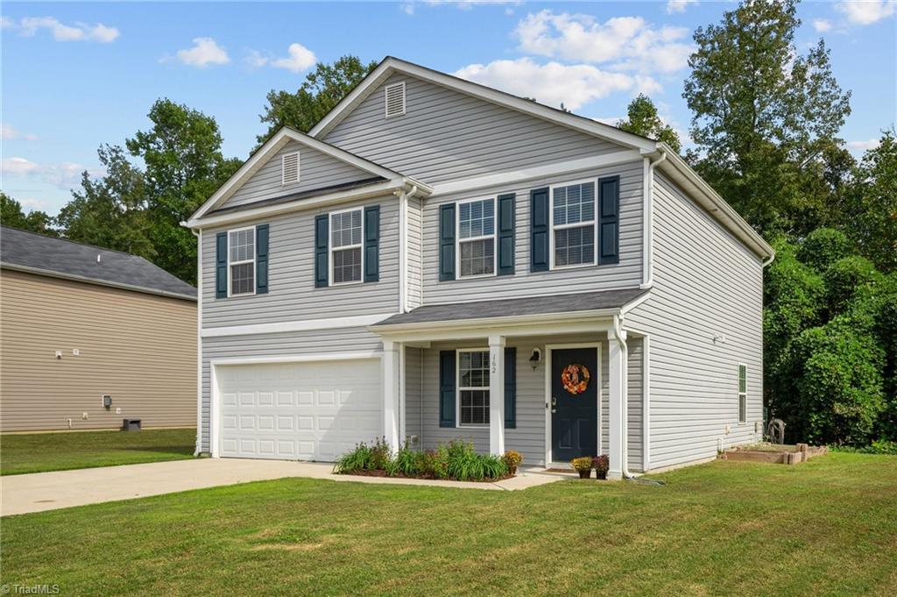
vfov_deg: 44.9
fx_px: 722
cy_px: 298
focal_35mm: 29
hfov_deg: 63.7
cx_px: 448
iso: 160
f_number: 9
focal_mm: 29
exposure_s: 1/250
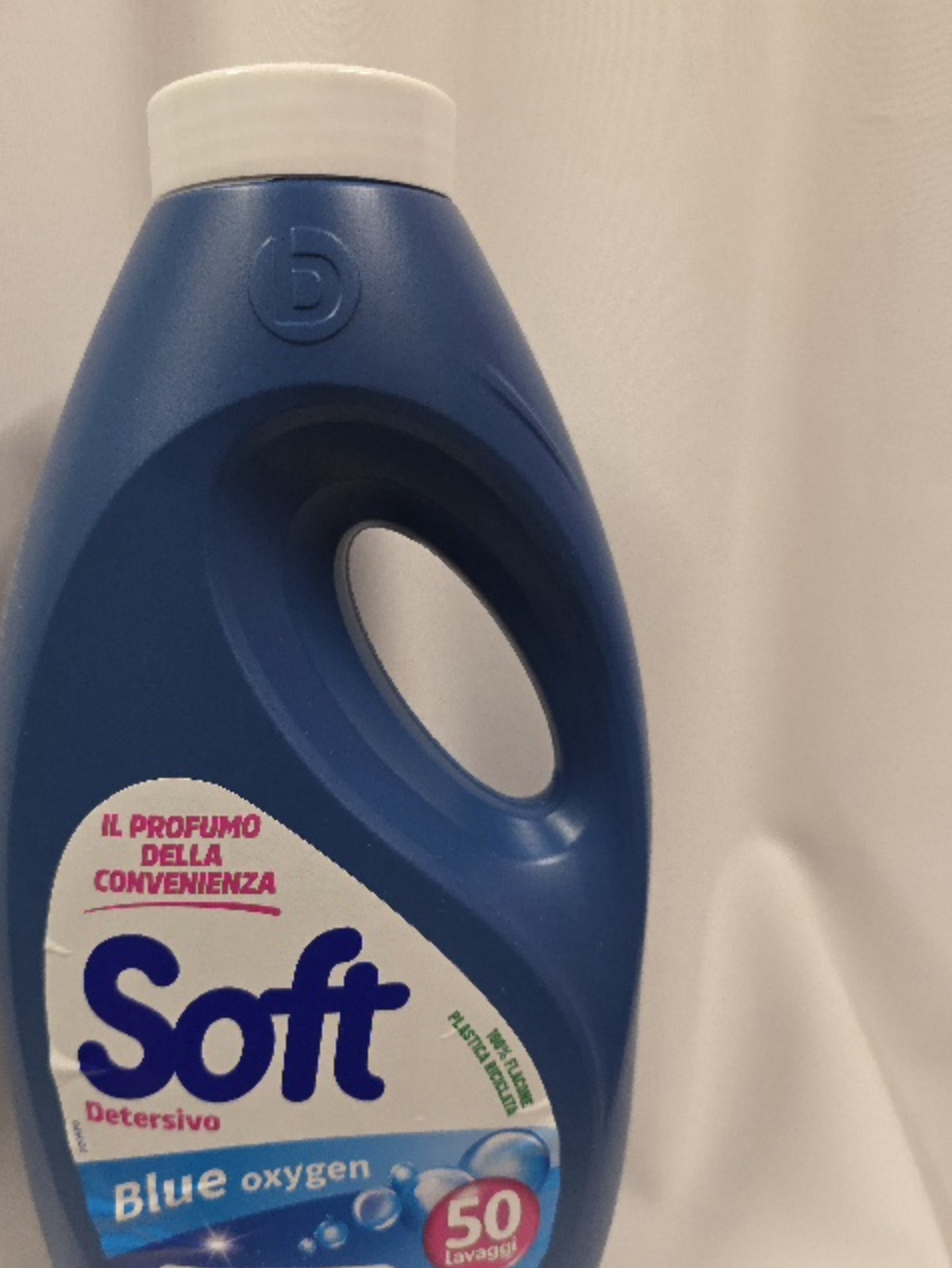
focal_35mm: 29
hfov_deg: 47.8
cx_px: 360
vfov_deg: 61.4
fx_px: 1063
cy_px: 718
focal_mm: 6.3
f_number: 1.7
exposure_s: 1/101
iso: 500
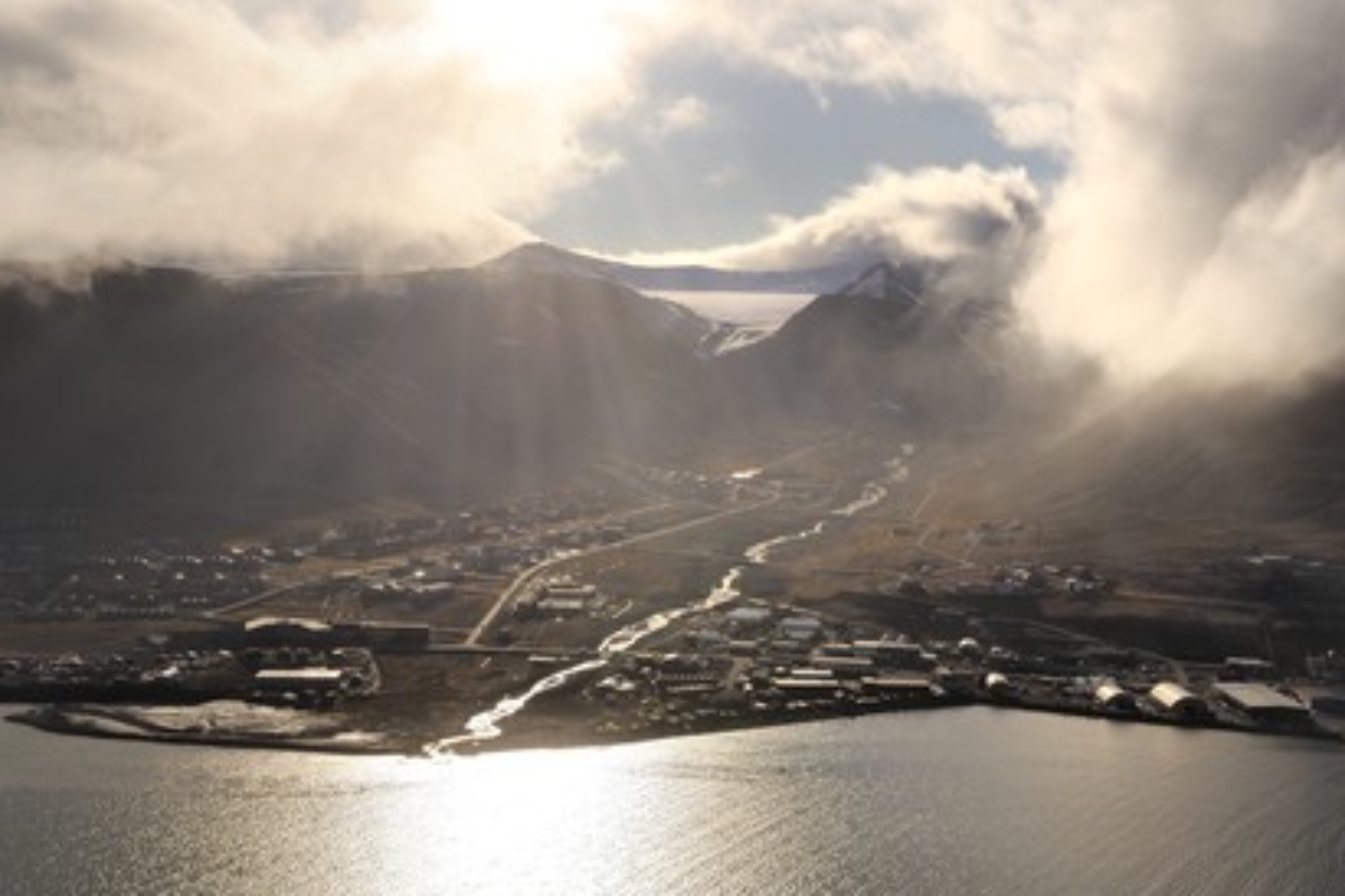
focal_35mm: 46
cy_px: 451
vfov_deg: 29.2
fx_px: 1718
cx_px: 671
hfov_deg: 42.7
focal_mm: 45
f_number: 14
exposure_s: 1/320
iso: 200
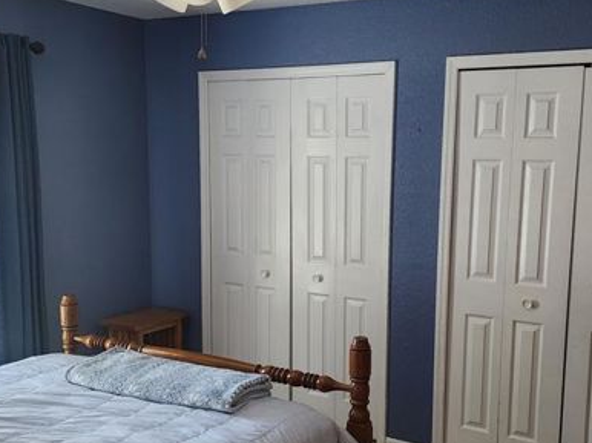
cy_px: 270
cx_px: 324
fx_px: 718
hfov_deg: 44.8
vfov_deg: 34.2
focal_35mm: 42
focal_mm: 6.4
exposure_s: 1/60
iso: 800
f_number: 1.8
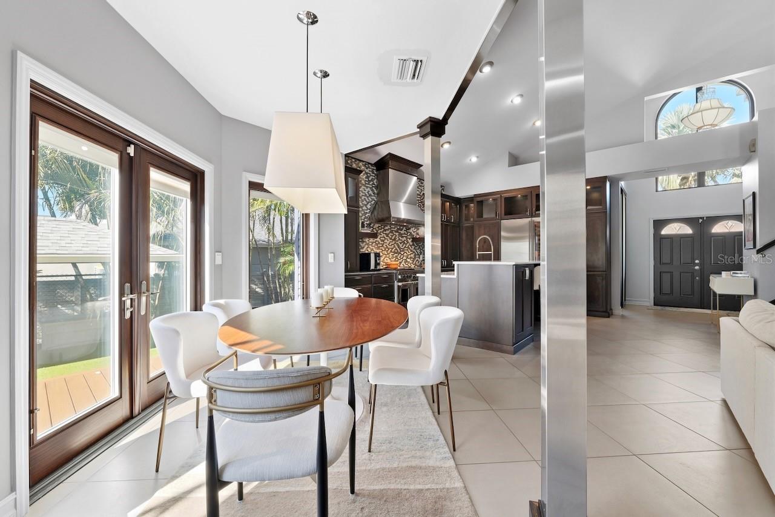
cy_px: 258
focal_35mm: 14
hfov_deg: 104.2
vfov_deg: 81.2
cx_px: 388
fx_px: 301
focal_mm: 14
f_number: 8
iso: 400
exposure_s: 1/10
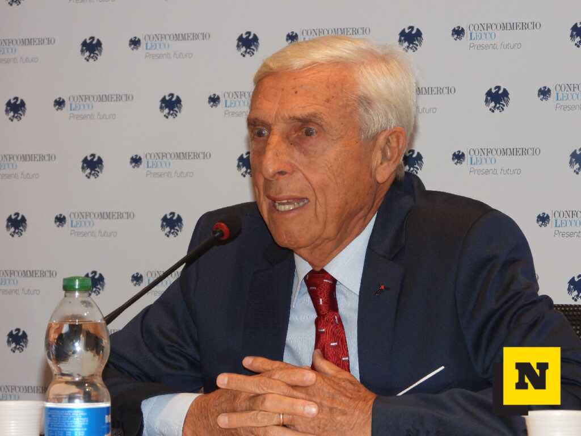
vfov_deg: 6.9
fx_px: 3609
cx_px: 290
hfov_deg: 9.2
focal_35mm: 215
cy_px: 218
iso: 200
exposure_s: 1/60
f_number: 4.5
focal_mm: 38.6
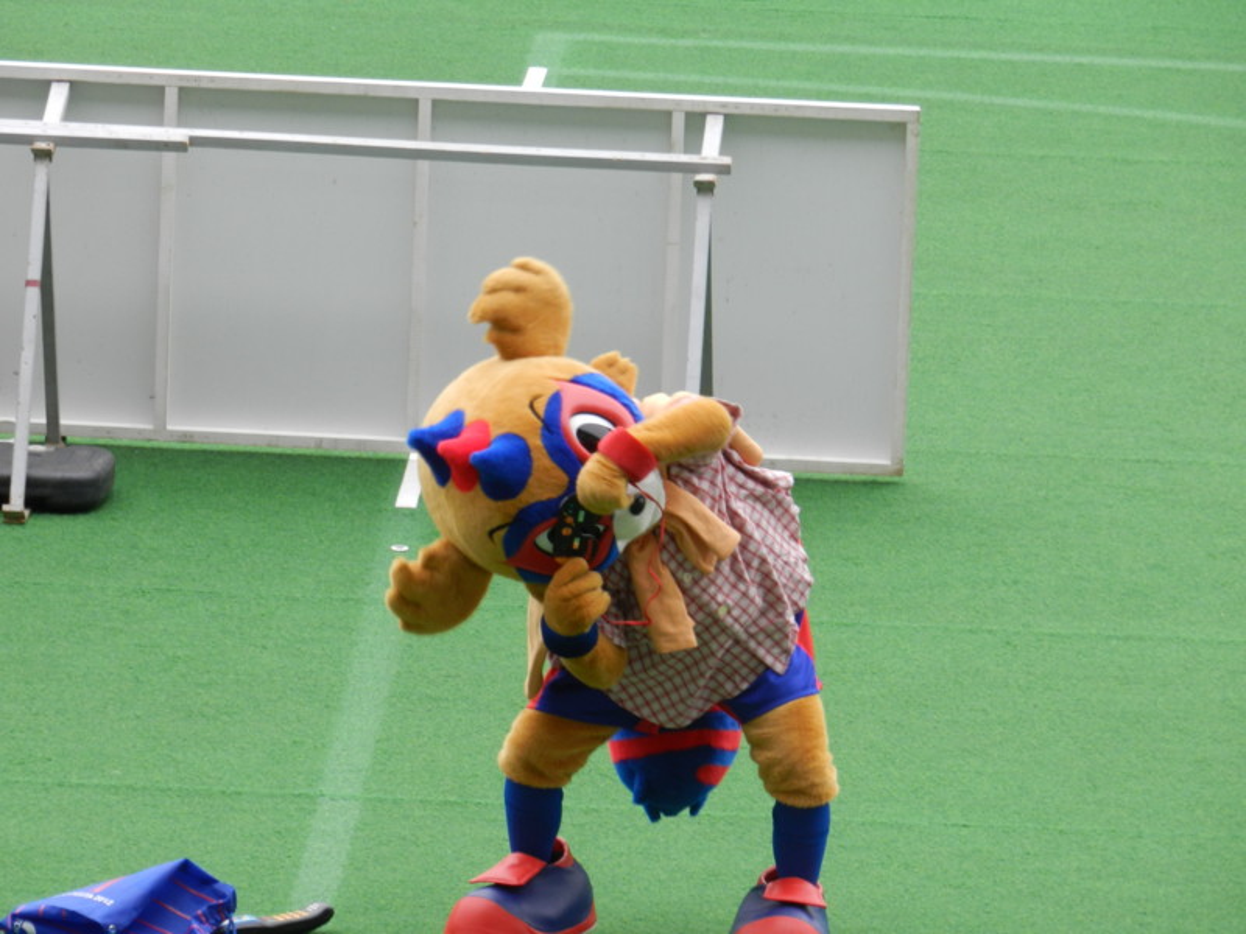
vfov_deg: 3.7
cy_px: 467
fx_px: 14506
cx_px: 623
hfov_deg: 4.9
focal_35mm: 403
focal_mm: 71.7
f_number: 5.6
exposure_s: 1/100
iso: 160
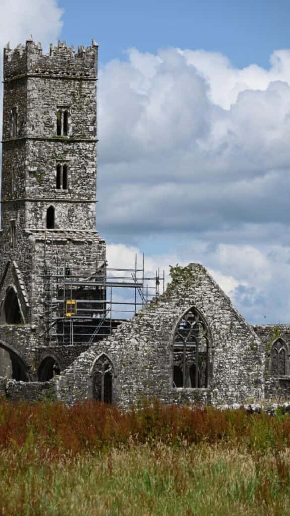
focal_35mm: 200
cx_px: 132
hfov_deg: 6.1
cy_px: 257
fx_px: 2733
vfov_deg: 10.8
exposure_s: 1/320
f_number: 11
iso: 100
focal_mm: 190
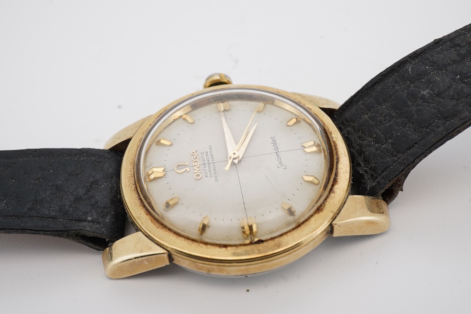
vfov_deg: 29.9
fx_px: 589
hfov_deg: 43.6
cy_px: 157
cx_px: 236
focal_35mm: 45
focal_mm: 30
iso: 160
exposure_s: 1/125
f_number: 22
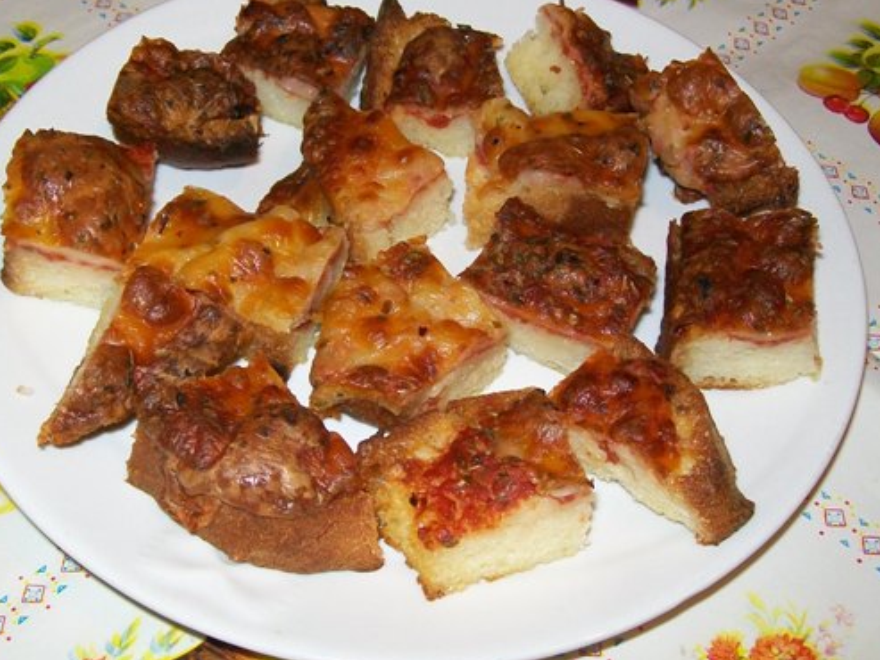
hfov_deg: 39.6
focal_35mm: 48
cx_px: 400
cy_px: 337
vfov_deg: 30.3
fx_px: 1221
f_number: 2.7
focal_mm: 6.1
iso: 160
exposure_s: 1/60
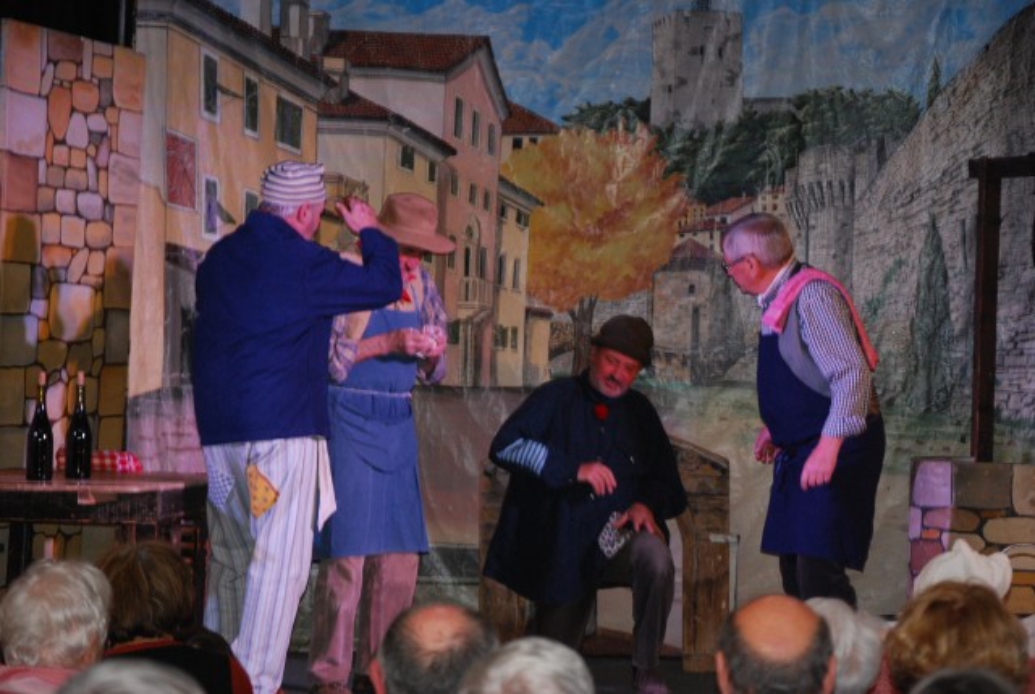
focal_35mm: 120
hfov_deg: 17.0
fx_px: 3456
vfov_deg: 11.5
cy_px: 347
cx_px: 518
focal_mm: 80
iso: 800
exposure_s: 1/60
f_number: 5
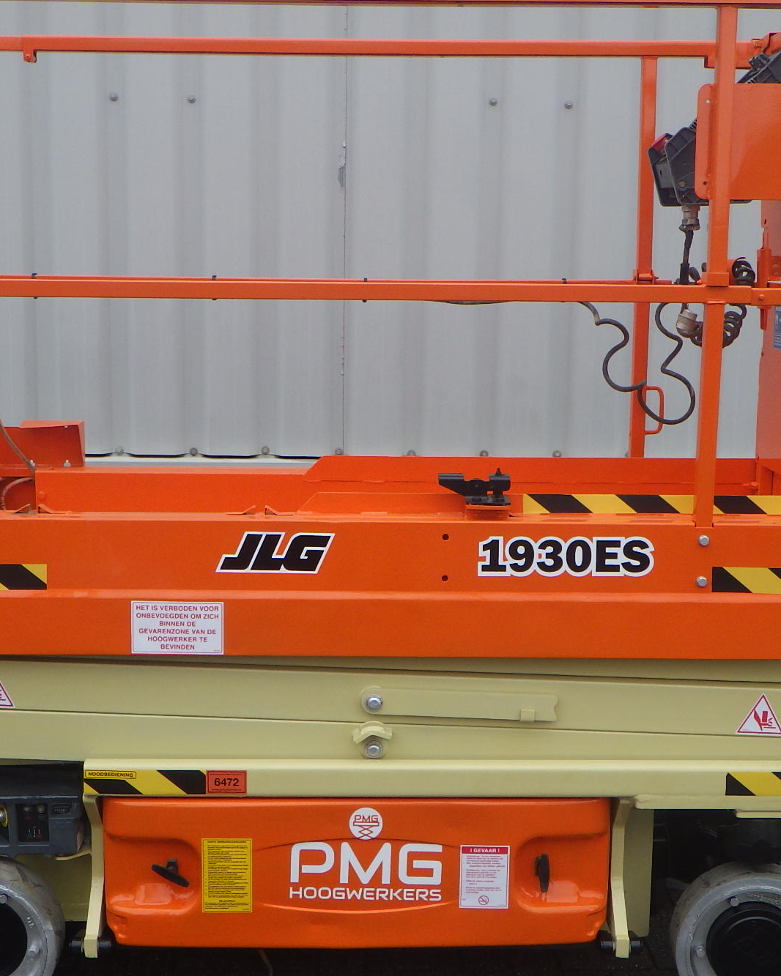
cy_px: 507
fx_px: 1474
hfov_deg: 29.7
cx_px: 377
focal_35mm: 51
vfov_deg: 36.7
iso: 125
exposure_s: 1/125
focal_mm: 6.1
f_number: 3.8
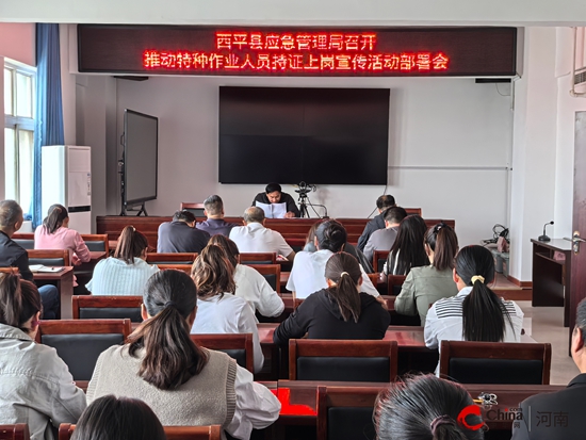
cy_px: 220
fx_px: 830
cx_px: 293
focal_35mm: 49
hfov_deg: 38.9
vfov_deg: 29.7
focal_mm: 5.75
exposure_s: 1/333
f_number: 2
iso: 640
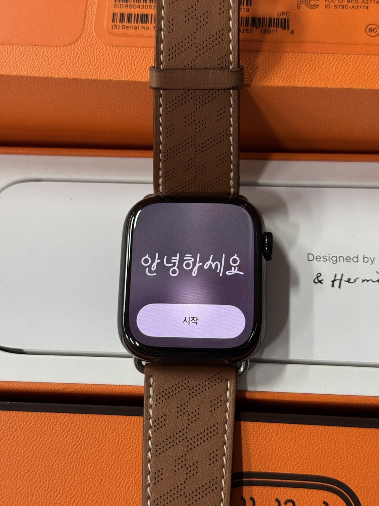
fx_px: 701
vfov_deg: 39.7
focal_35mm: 48
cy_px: 253
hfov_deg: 30.3
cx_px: 190
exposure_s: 1/40
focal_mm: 6.76
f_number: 1.78
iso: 400
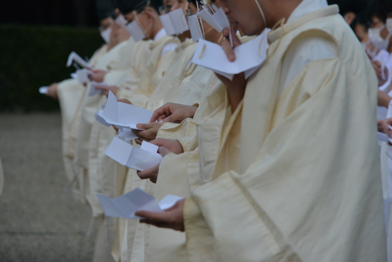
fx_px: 3267
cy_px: 131
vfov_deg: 4.6
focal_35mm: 300
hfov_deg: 6.9
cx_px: 196
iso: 1250
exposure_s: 1/1600
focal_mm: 300
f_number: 9
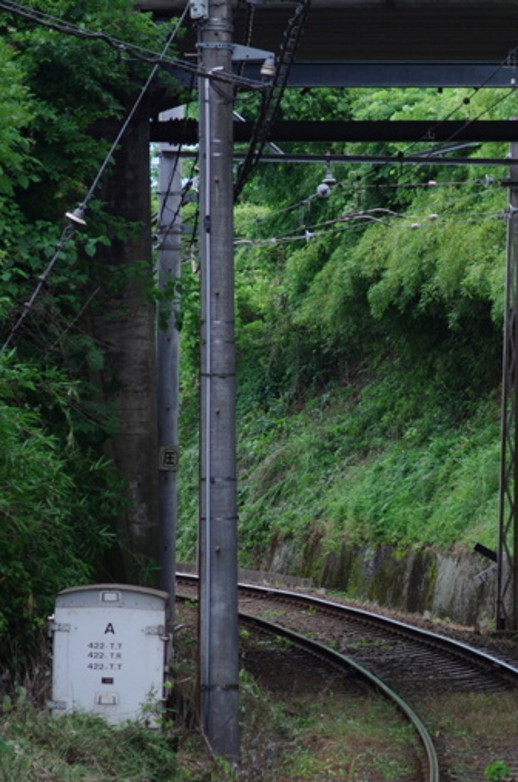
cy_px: 589
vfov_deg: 9.7
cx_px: 515
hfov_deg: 6.4
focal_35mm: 212
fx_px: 4594
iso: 100
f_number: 4
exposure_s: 1/160
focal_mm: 70
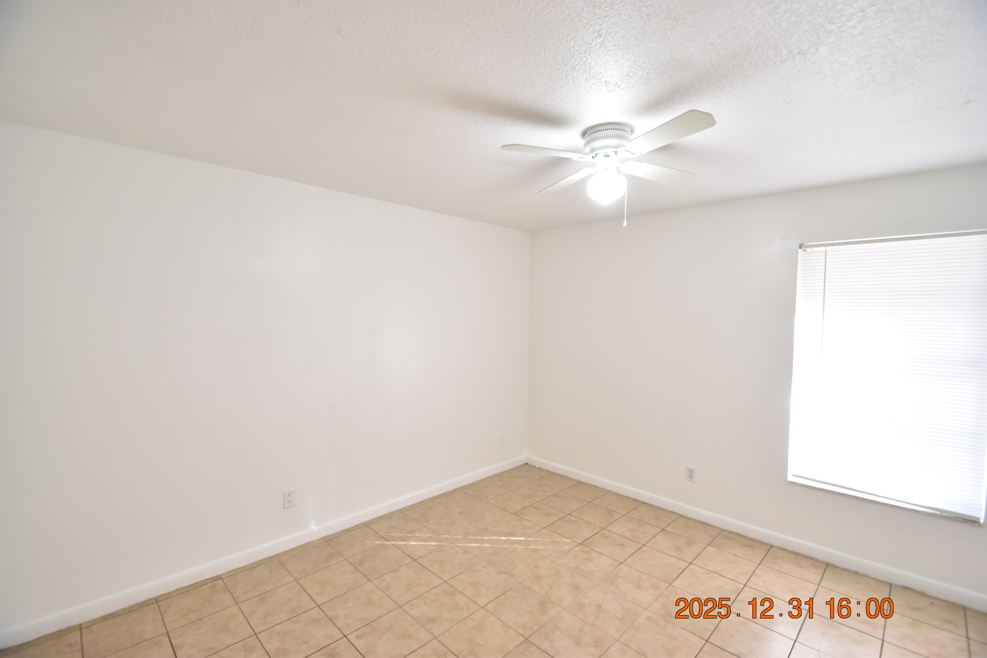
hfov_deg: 100.4
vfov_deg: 77.3
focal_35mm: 15
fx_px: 411
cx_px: 494
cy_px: 329
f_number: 3.5
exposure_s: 1/90
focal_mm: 10
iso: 800
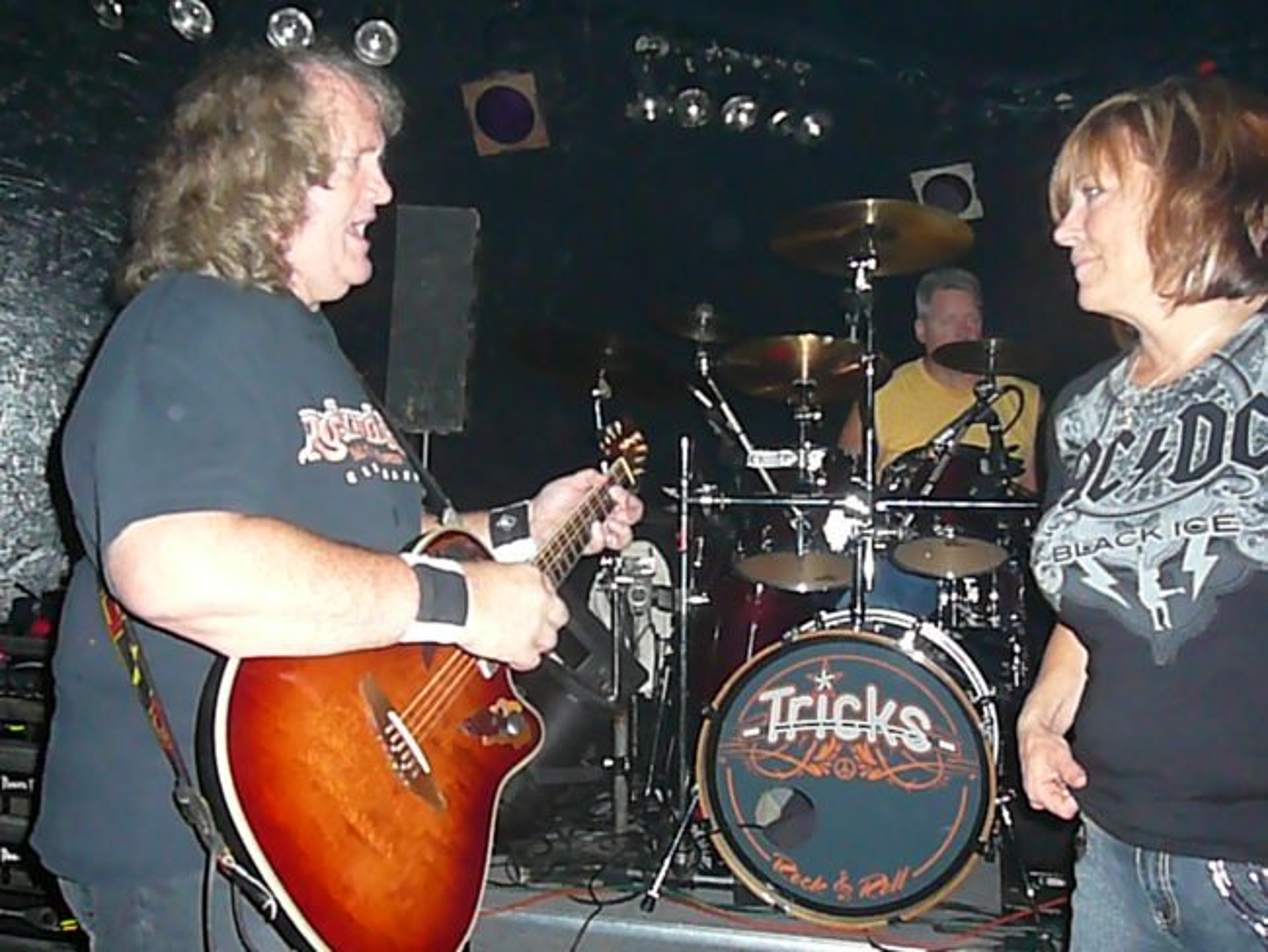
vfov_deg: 40.7
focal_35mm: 35
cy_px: 476
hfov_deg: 52.6
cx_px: 634
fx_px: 1283
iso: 800
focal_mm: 5.2
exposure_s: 1/30
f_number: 2.8
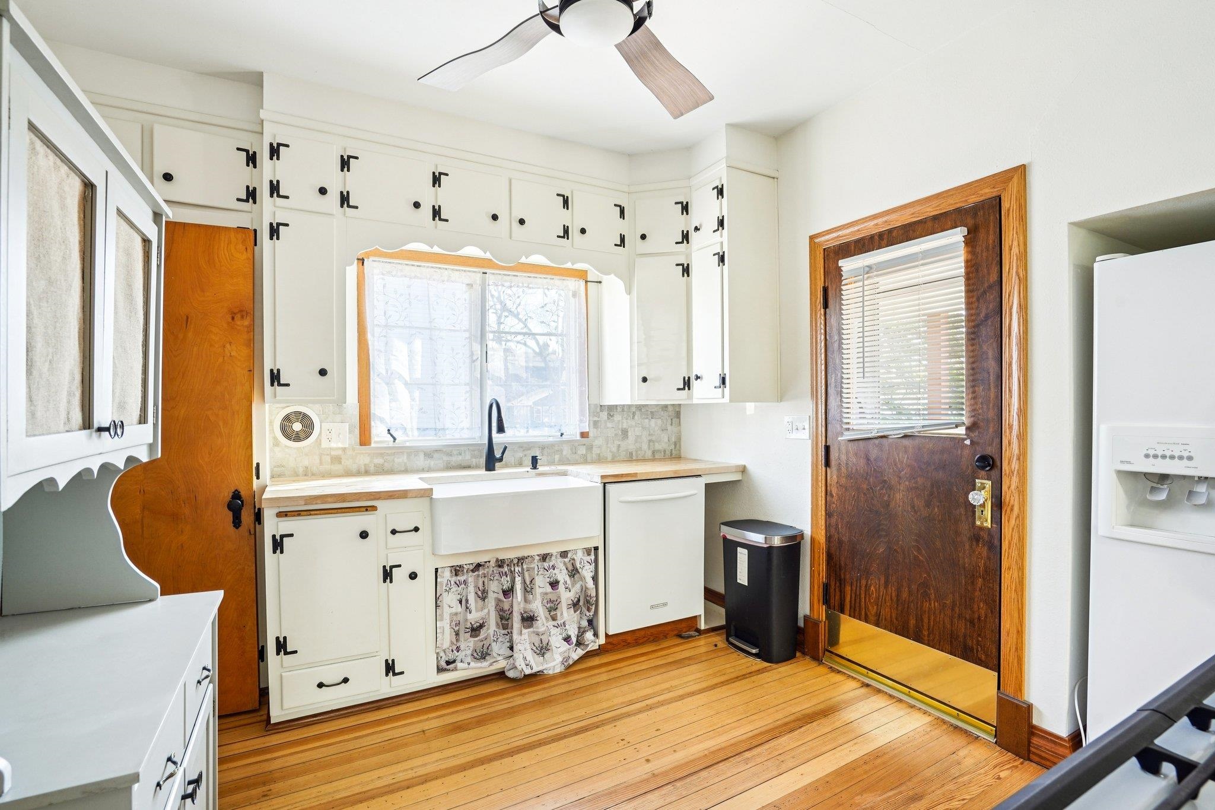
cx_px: 608
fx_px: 540
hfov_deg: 96.7
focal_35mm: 16
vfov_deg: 73.7
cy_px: 405
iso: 400
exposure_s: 1/15
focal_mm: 16
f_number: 8
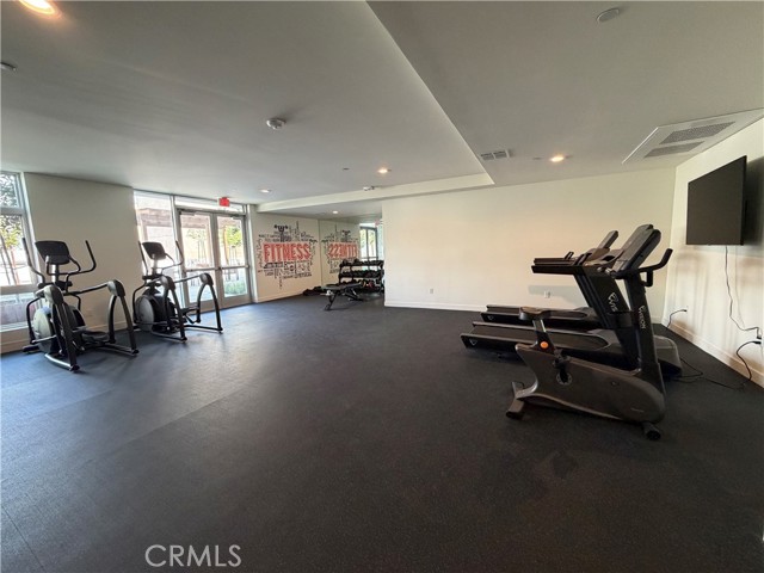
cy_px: 286
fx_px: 309
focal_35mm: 14
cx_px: 382
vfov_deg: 85.7
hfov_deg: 102.1
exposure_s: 1/120
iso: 320
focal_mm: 2.22
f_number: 2.2
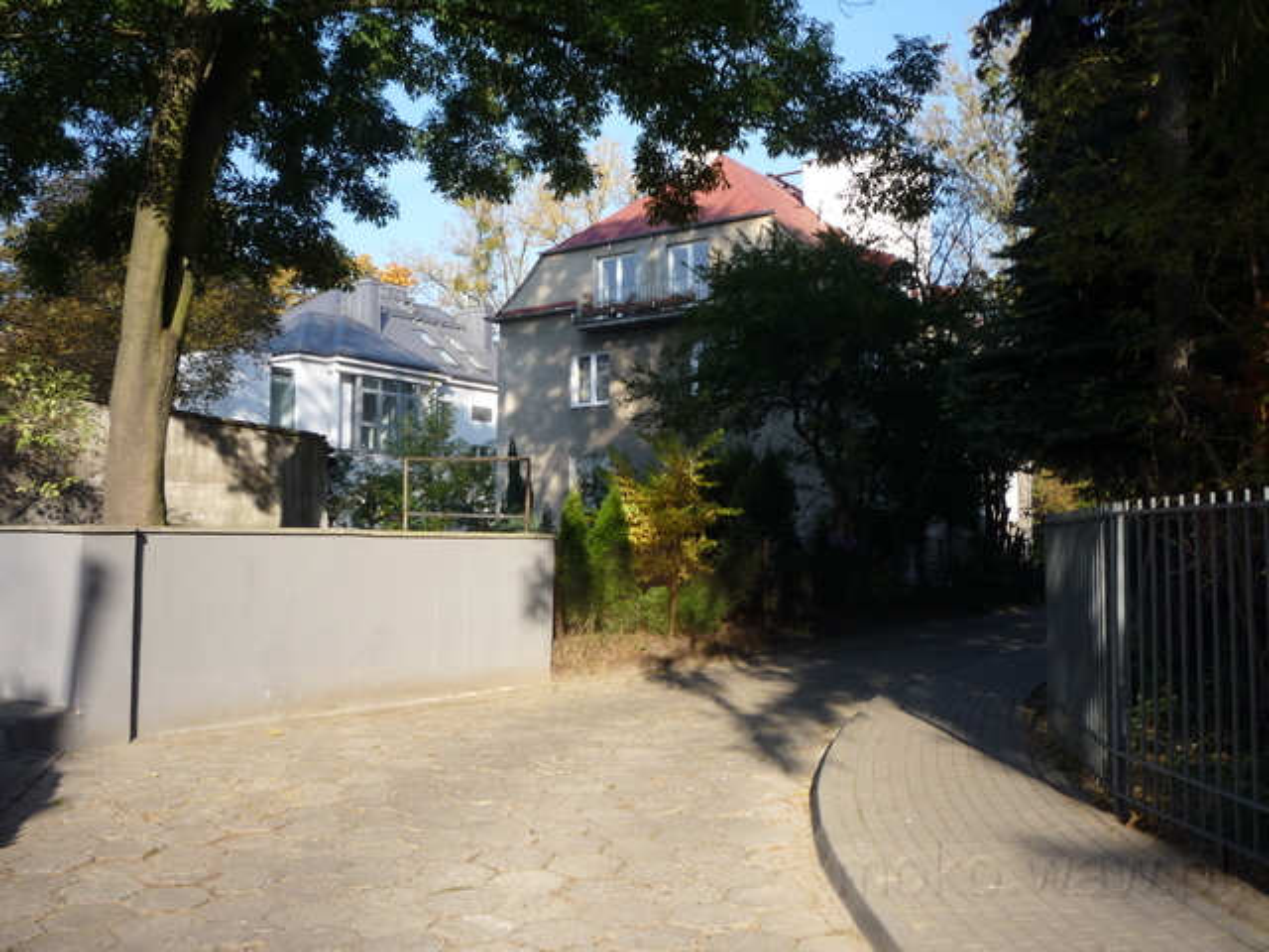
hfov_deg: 56.8
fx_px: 1173
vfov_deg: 44.2
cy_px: 476
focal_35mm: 32
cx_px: 634
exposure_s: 1/320
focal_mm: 5.2
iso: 100
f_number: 4
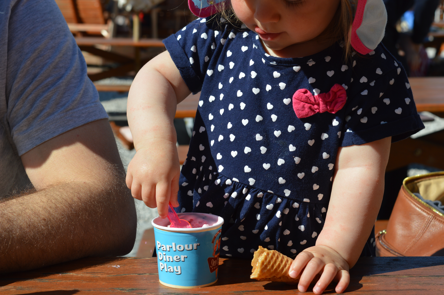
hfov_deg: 29.3
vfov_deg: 19.7
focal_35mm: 69
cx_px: 222
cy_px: 148
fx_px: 850
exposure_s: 1/250
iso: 100
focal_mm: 46
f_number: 8
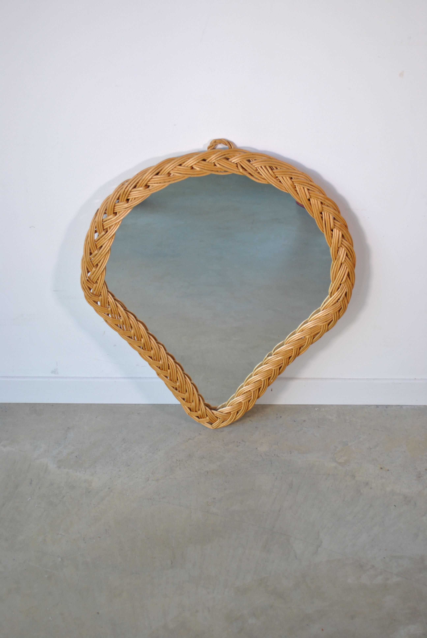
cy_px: 319
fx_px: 852
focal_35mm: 48
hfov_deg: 28.2
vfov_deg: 41.1
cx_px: 214
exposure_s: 1/50
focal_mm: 32
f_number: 4.8
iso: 200
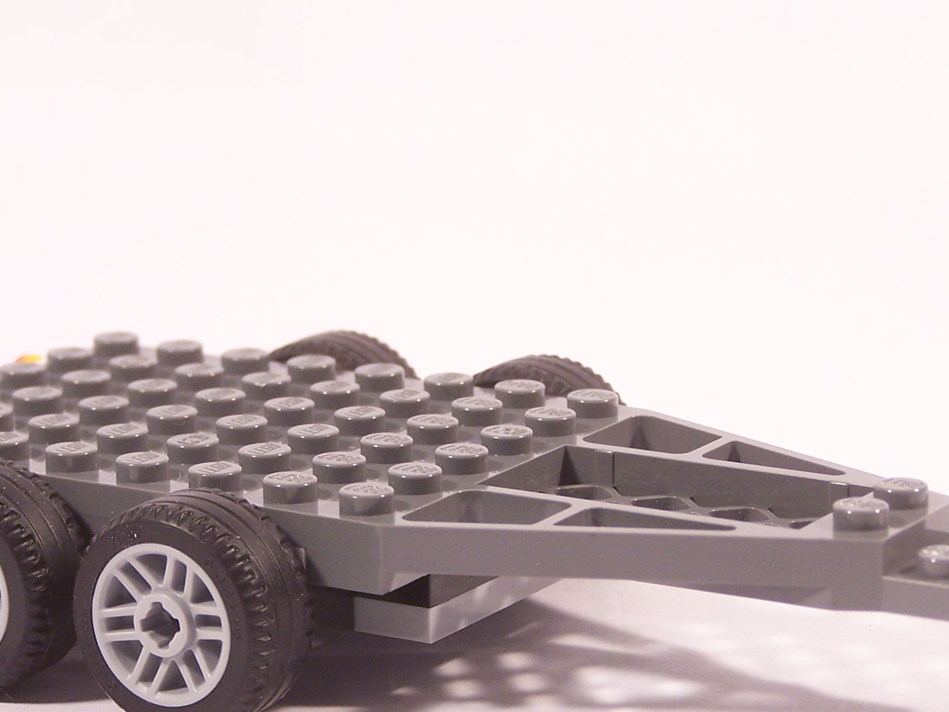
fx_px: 4250
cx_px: 403
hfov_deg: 12.7
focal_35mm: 155
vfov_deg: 9.6
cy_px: 472
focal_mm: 15.6
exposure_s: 1/15
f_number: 3.2
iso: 100
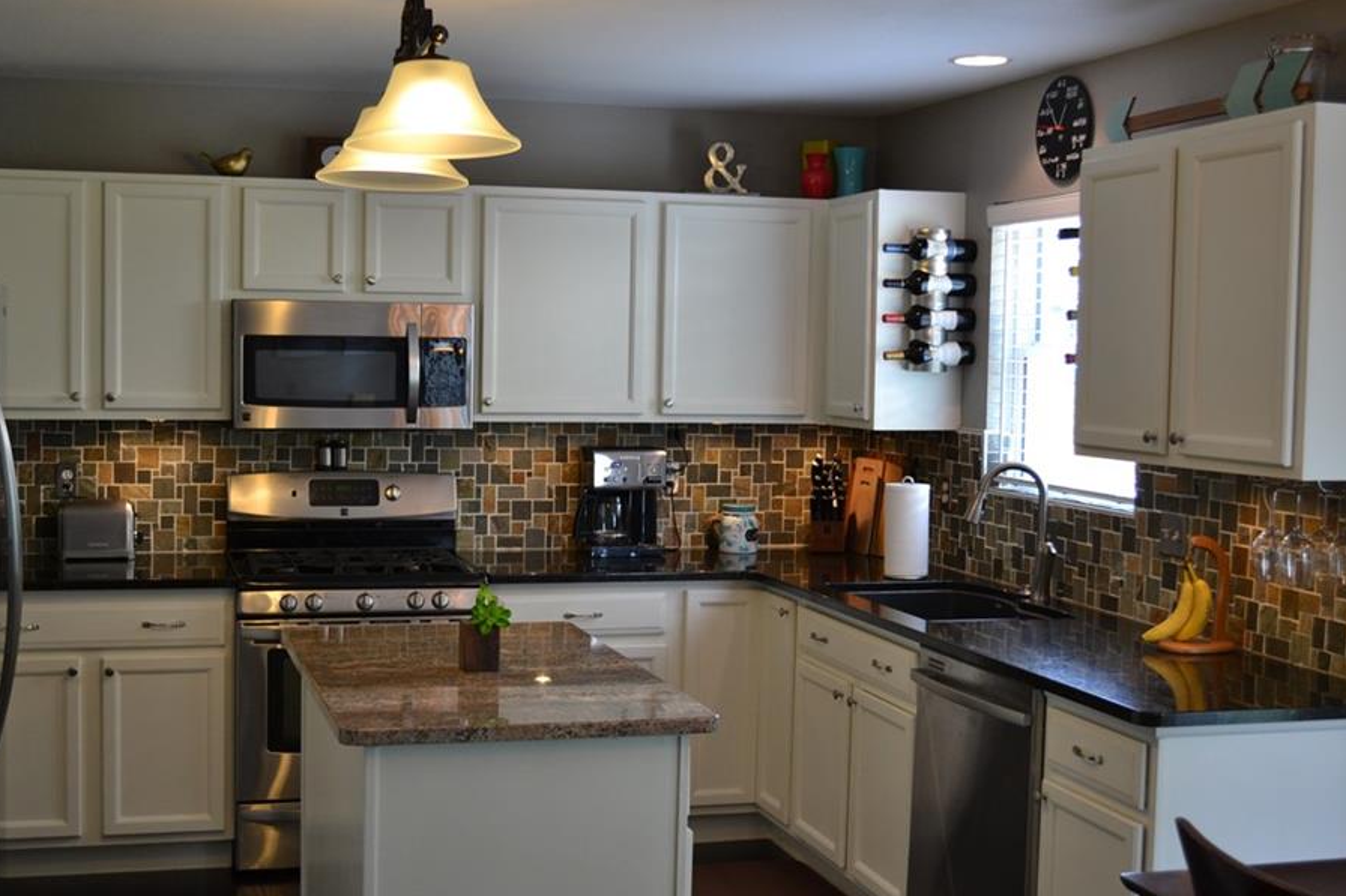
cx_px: 592
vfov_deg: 28.1
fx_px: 1794
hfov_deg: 41.1
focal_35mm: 48
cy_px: 459
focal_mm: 28
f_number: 4.5
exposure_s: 1/60
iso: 400
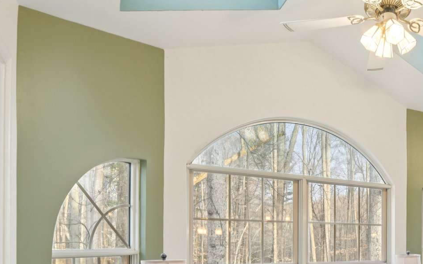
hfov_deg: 49.9
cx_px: 371
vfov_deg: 33.8
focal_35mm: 35
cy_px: 249
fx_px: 403
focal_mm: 16
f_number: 8
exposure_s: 1/15
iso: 180
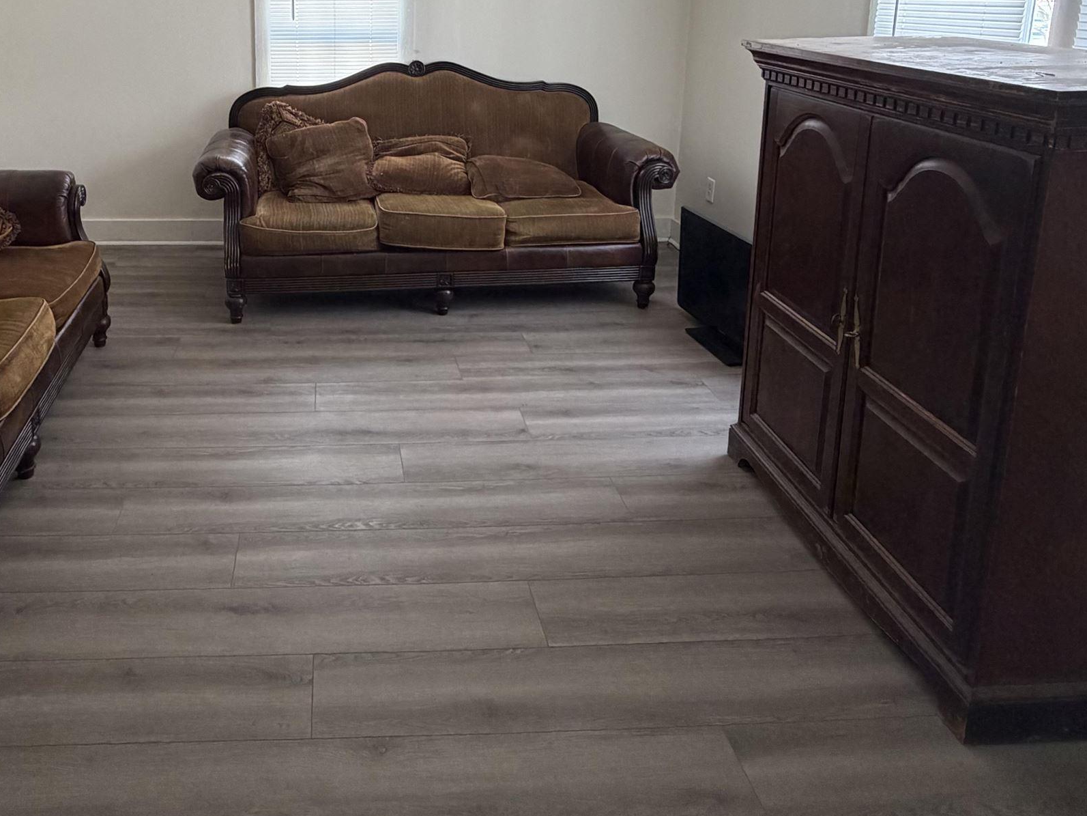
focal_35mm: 27
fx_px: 848
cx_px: 368
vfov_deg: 48.1
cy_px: 149
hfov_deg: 63.8
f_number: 2.2
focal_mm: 2.22
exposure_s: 1/120
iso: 200
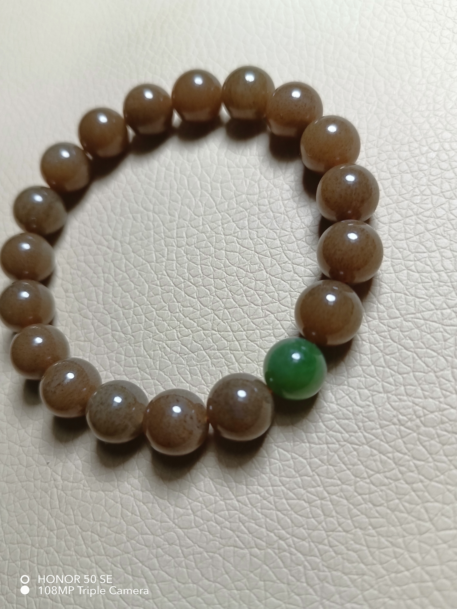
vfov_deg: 65.3
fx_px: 475
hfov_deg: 51.4
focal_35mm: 27
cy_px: 304
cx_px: 228
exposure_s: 1/100
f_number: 1.9
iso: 238
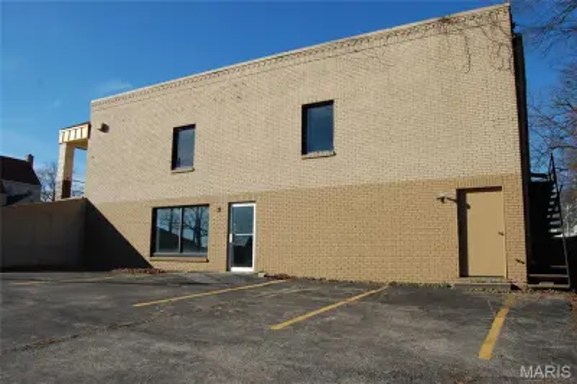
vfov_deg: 47.9
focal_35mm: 27
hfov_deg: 67.4
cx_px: 288
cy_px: 192
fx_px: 432
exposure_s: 1/400
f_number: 10
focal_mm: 18
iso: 200
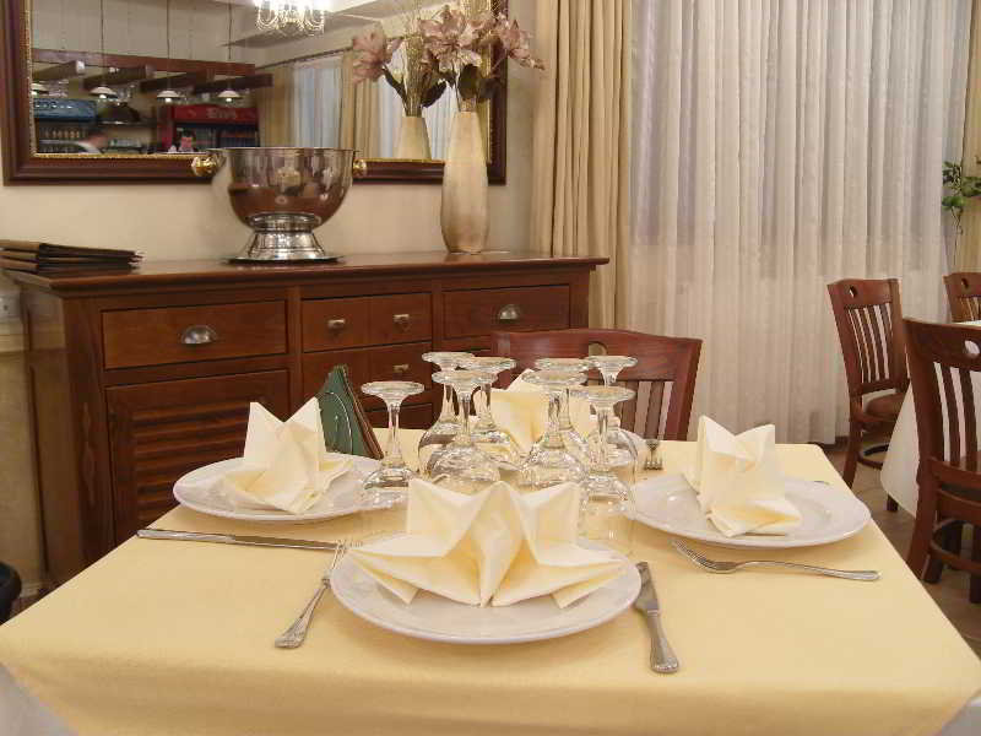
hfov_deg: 54.0
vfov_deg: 41.8
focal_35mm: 34
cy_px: 368
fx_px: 964
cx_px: 490
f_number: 2.8
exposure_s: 1/8
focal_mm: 7.3
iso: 200
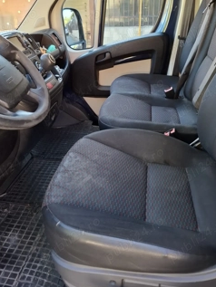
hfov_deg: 48.2
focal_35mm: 29
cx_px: 103
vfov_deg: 61.2
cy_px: 116
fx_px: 241
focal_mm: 5.54
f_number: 1.8
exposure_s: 1/100
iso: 125
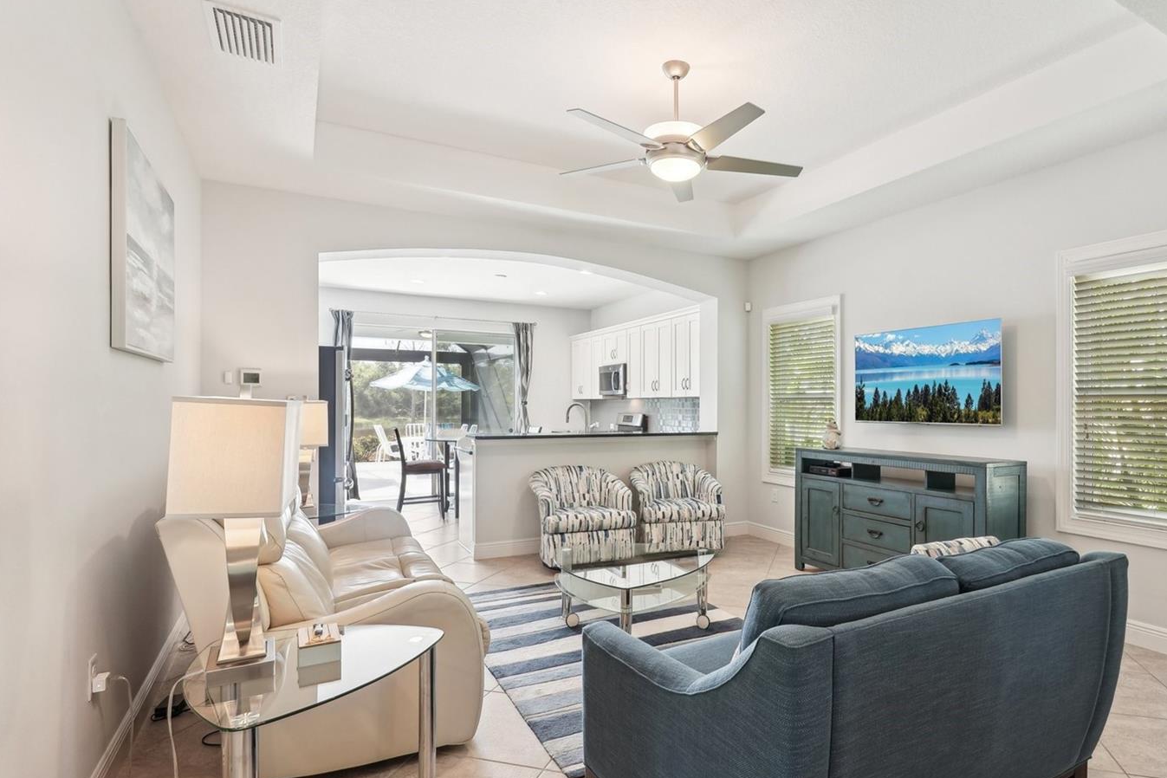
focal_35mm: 19
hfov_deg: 86.3
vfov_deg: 64.5
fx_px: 616
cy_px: 399
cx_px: 673
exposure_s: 1/10
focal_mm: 16
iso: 400
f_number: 8
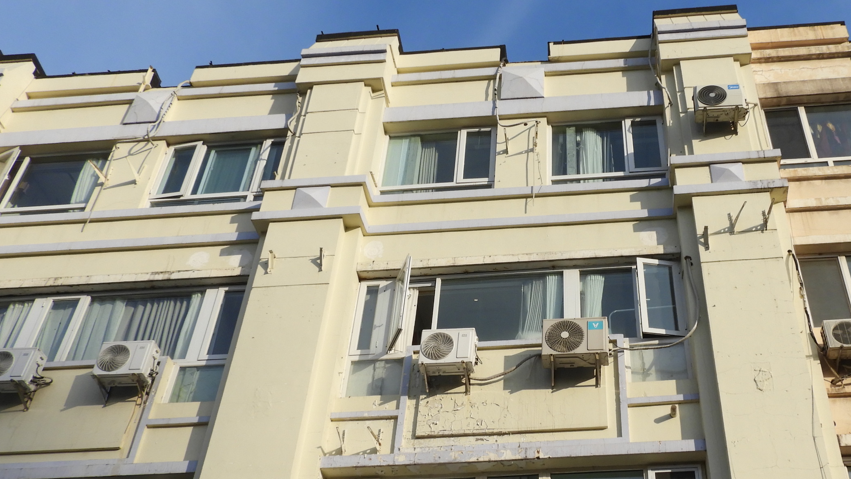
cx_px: 553
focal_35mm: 41
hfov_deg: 48.7
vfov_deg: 29.0
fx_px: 925
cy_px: 276
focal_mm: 4.3
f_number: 3.3
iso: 100
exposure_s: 1/1250
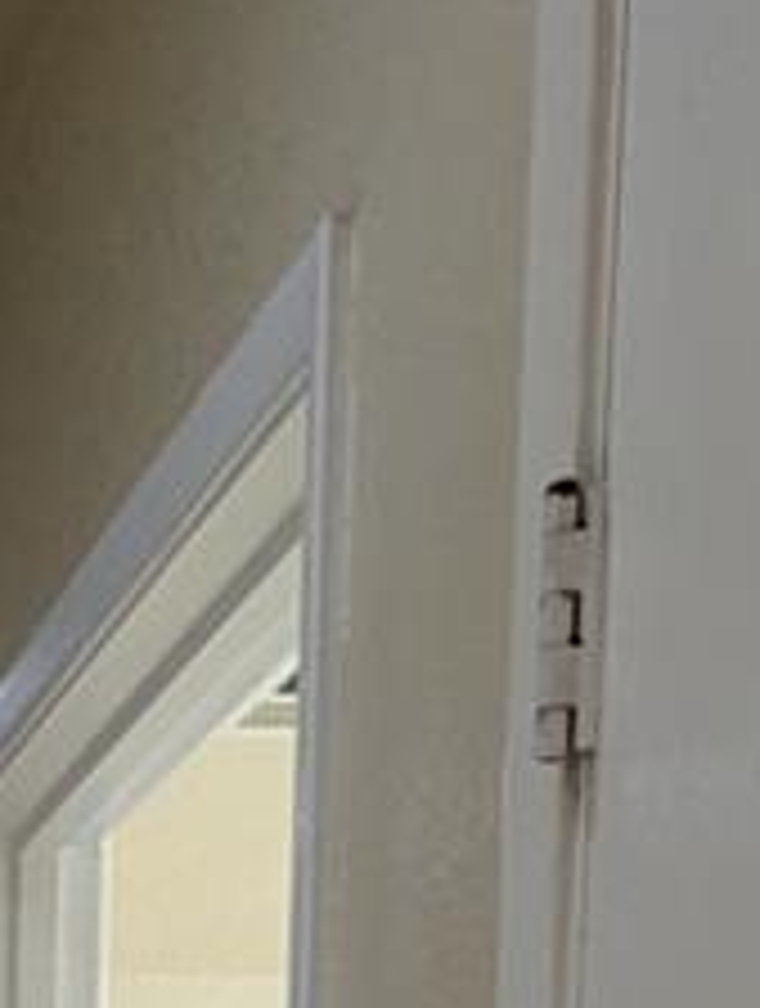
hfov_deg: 14.7
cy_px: 2054
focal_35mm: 87
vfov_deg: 16.6
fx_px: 2537
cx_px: -636
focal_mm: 1.95
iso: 186
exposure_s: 1/120
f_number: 2.2
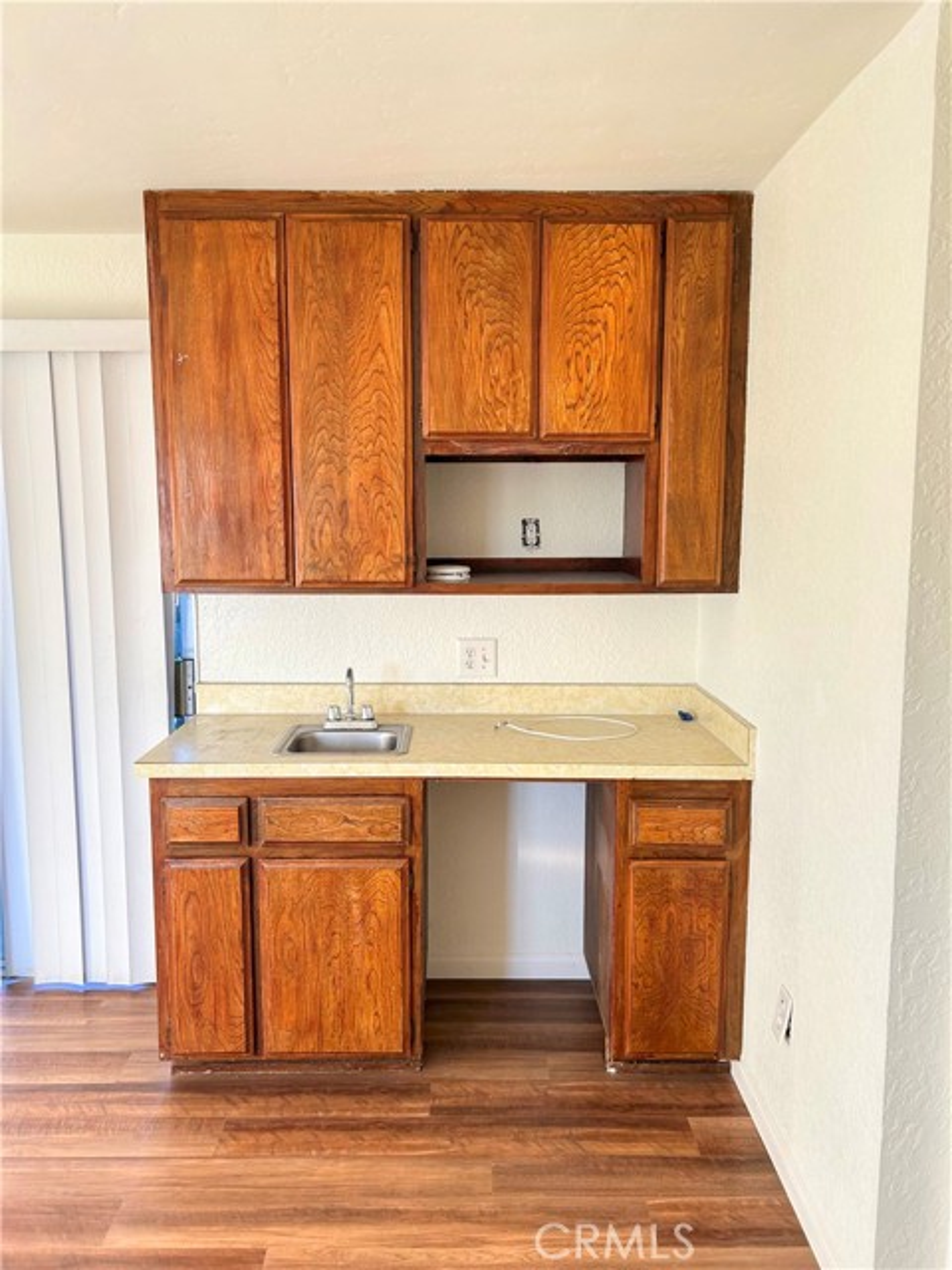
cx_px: 476
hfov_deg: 53.1
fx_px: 953
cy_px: 635
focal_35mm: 26
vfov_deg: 67.3
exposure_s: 1/121
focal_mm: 5.7
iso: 100
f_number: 1.5
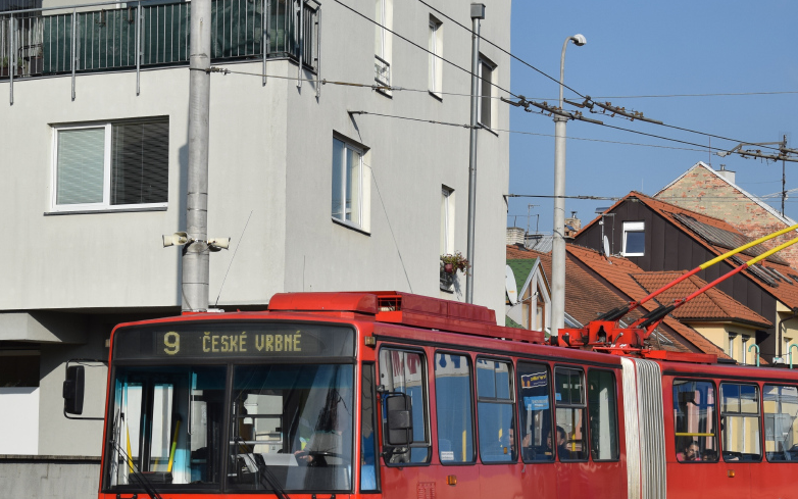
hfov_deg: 17.1
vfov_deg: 10.7
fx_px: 2654
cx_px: 391
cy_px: 291
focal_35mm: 122
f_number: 6.3
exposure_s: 1/1000
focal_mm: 48
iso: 200
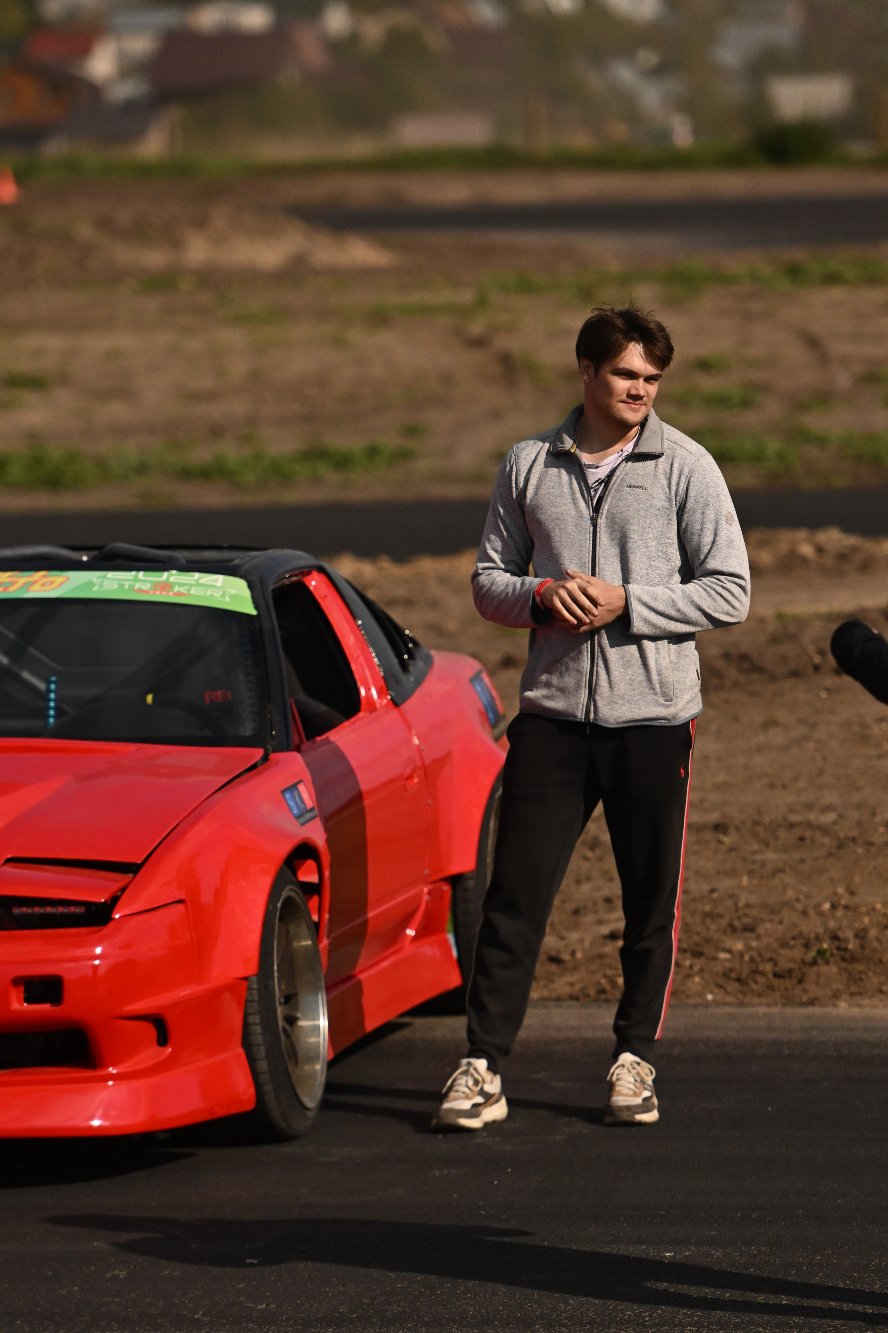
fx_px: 9697
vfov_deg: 7.9
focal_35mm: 262
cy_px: 666
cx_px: 444
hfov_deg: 5.2
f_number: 2.8
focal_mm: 175
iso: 800
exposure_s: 1/32000
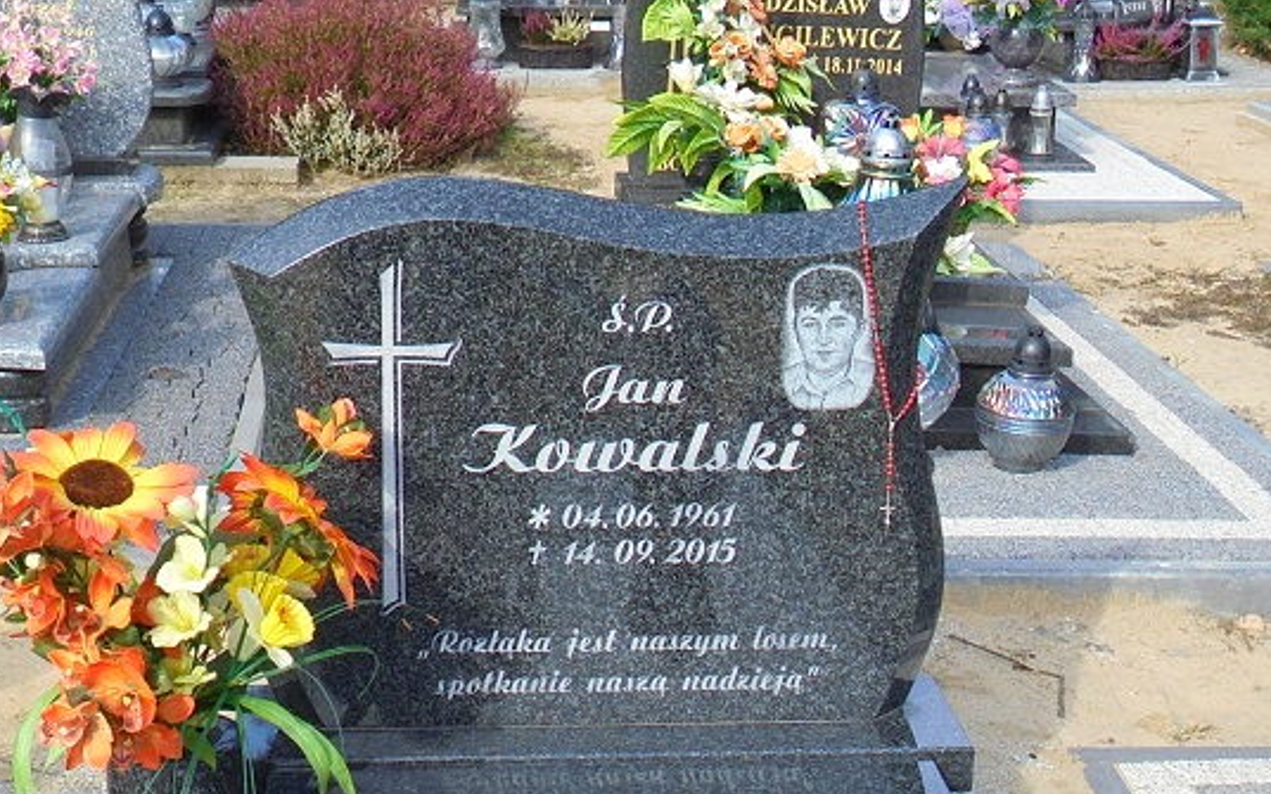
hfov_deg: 33.0
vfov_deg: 20.9
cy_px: 476
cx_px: 628
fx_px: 2148
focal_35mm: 62
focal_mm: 8.9
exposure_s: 1/1000
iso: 400
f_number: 4.8
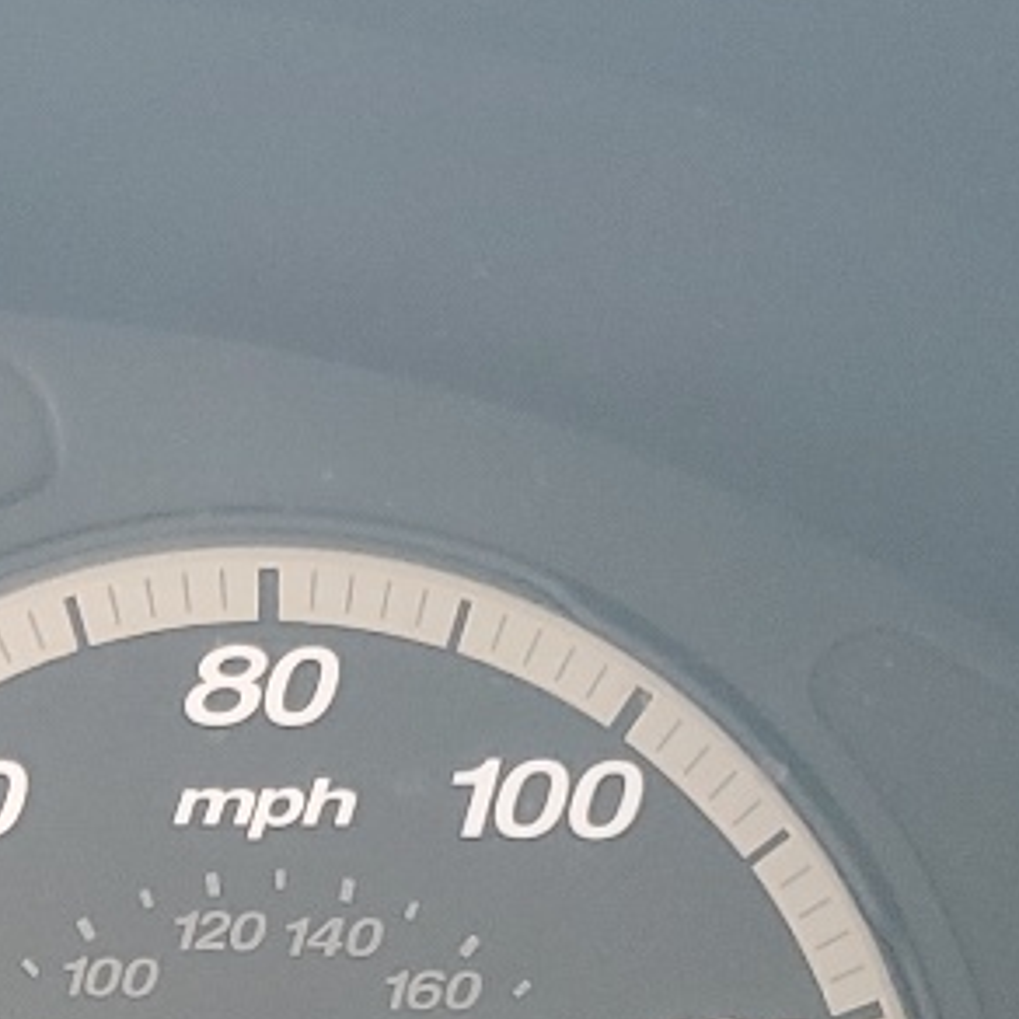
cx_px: -527
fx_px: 4196
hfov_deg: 13.1
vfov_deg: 13.5
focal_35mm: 126
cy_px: 1148
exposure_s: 1/120
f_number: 1.5
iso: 59
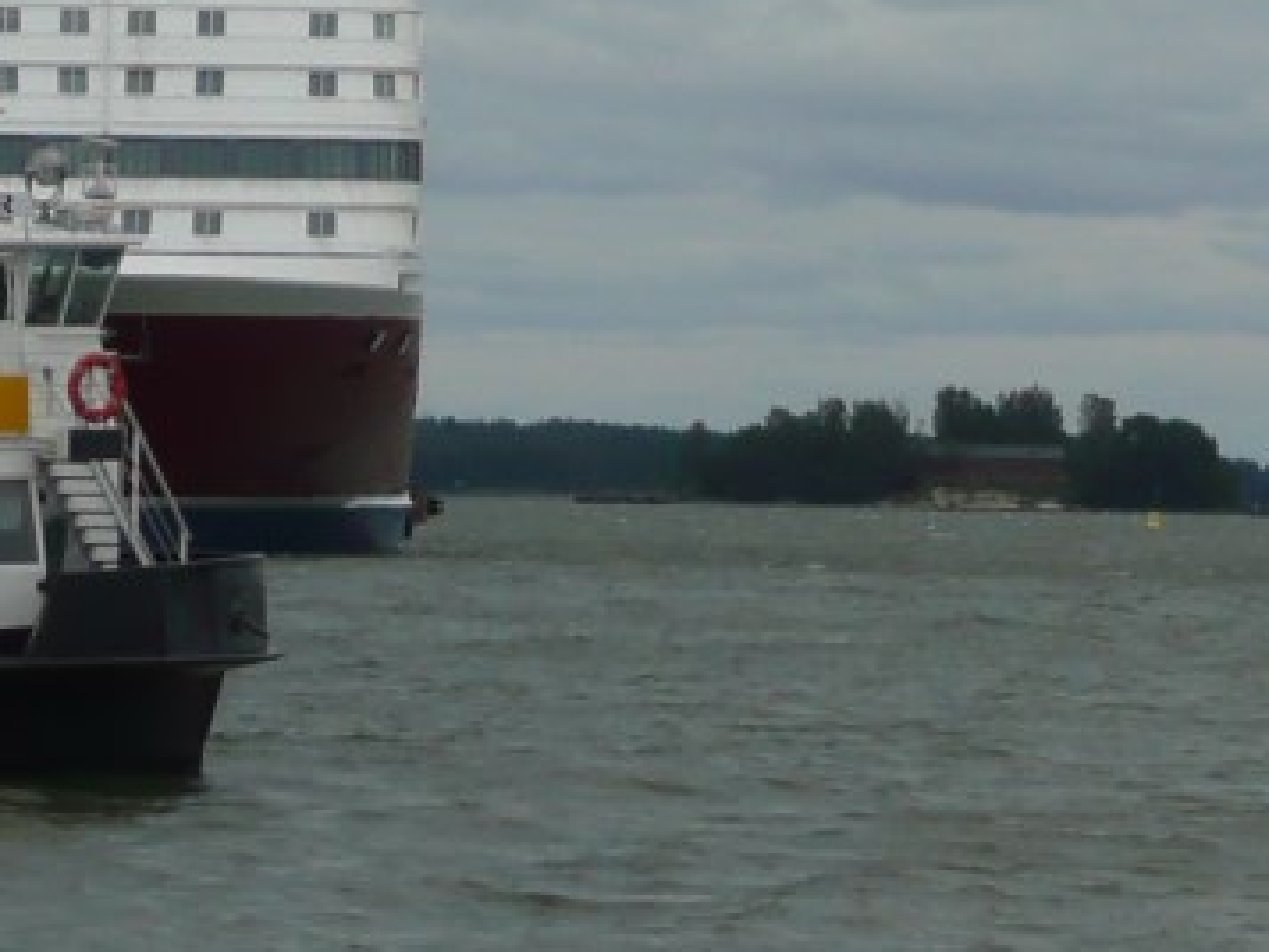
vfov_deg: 4.6
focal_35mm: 325
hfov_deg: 6.1
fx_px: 11918
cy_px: 43
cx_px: 1578
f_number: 4.7
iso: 100
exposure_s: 1/400
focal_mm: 13.7
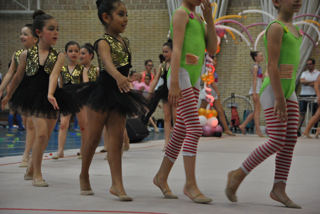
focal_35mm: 112
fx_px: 1001
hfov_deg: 18.2
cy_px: 107
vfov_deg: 12.2
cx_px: 160
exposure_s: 1/160
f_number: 5.3
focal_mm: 75
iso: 800
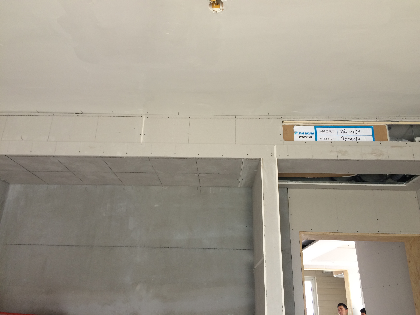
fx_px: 352
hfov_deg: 61.7
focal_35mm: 29
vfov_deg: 48.2
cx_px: 210
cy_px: 158
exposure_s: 1/30
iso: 80
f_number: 2.2
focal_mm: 4.15
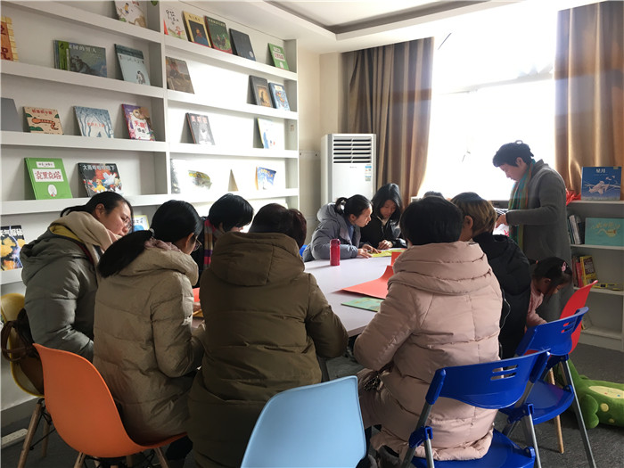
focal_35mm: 29
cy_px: 234
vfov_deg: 48.2
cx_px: 312
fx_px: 523
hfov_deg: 61.7
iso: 32
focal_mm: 4.15
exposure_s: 1/33
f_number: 2.2
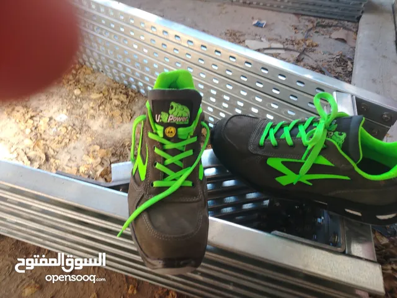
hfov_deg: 71.6
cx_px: 198
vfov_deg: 56.8
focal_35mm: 24
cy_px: 149
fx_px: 275
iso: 139
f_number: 1.75
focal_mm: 5.25
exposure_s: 1/100
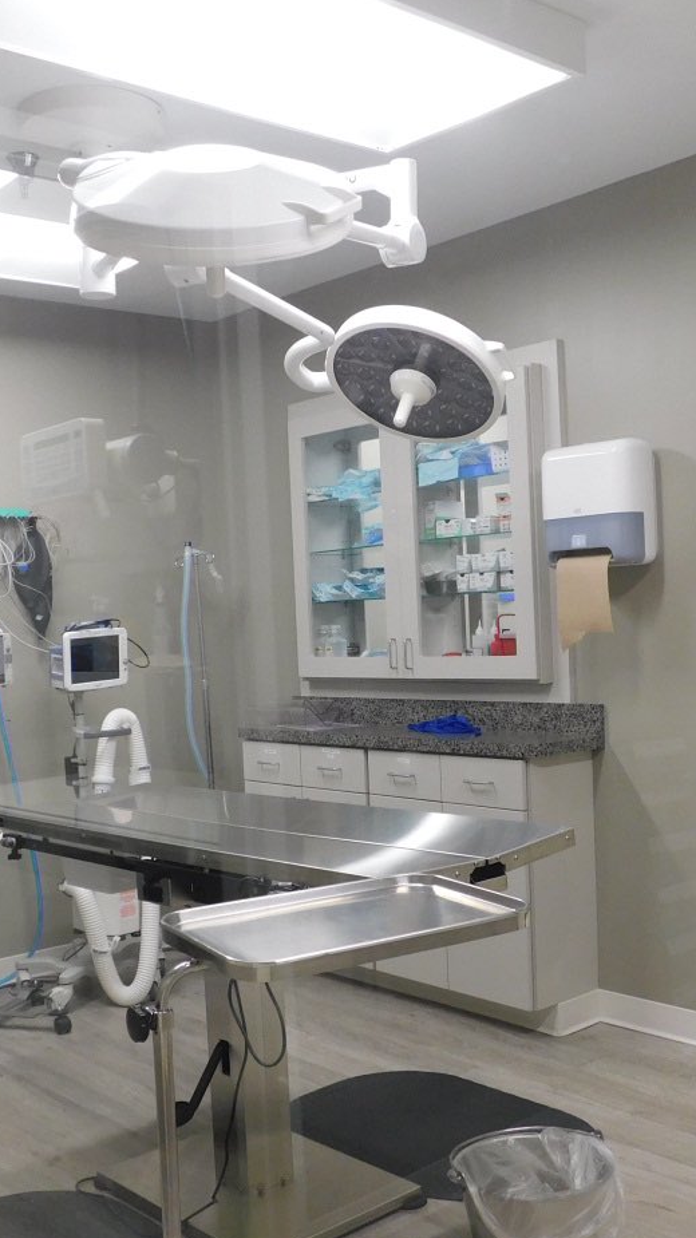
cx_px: 333
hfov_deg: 30.4
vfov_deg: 51.5
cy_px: 673
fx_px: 1280
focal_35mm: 39
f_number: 3
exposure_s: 1/30
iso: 180
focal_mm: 4
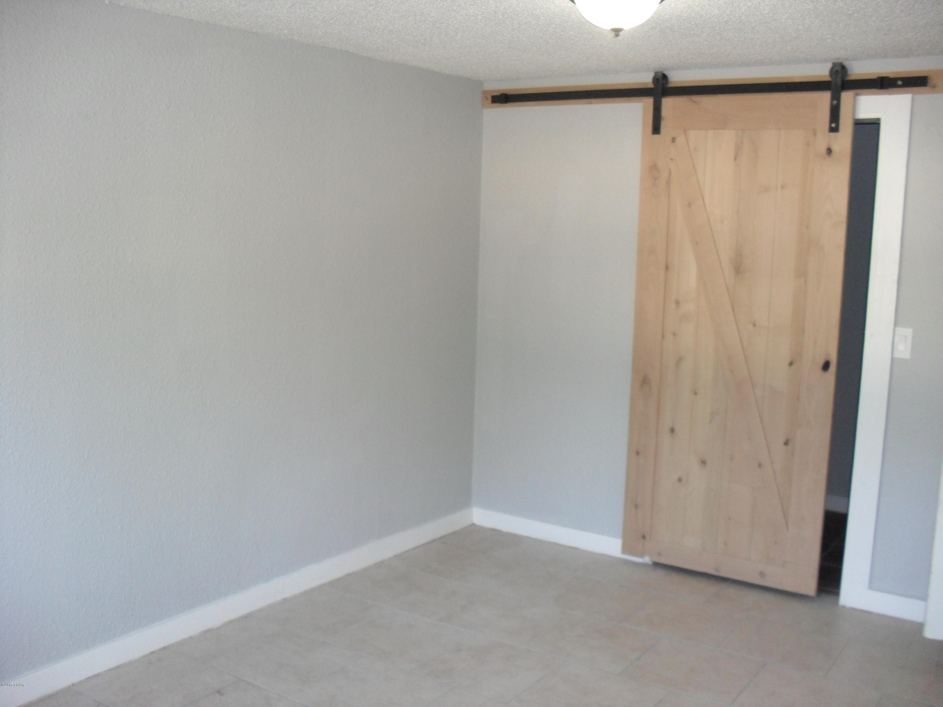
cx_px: 472
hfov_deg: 52.6
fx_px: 953
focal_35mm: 35
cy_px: 354
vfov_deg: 40.7
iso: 200
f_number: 3.2
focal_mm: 6.3
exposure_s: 1/45
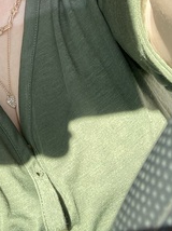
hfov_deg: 18.7
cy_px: -17
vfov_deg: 24.4
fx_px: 498
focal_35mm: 75
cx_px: -26
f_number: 2.2
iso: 25
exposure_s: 1/121
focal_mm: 2.87
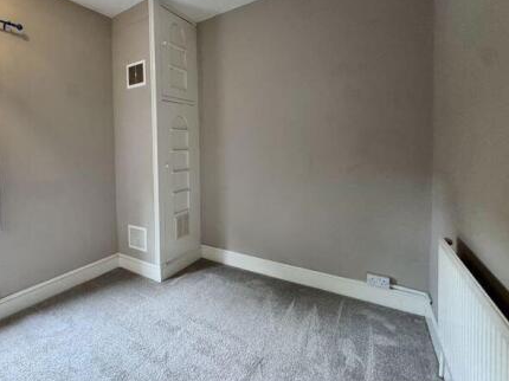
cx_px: 172
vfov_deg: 68.1
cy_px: 158
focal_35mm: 19
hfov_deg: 82.0
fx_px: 279
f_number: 2.2
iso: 500
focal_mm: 2.22
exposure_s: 1/50
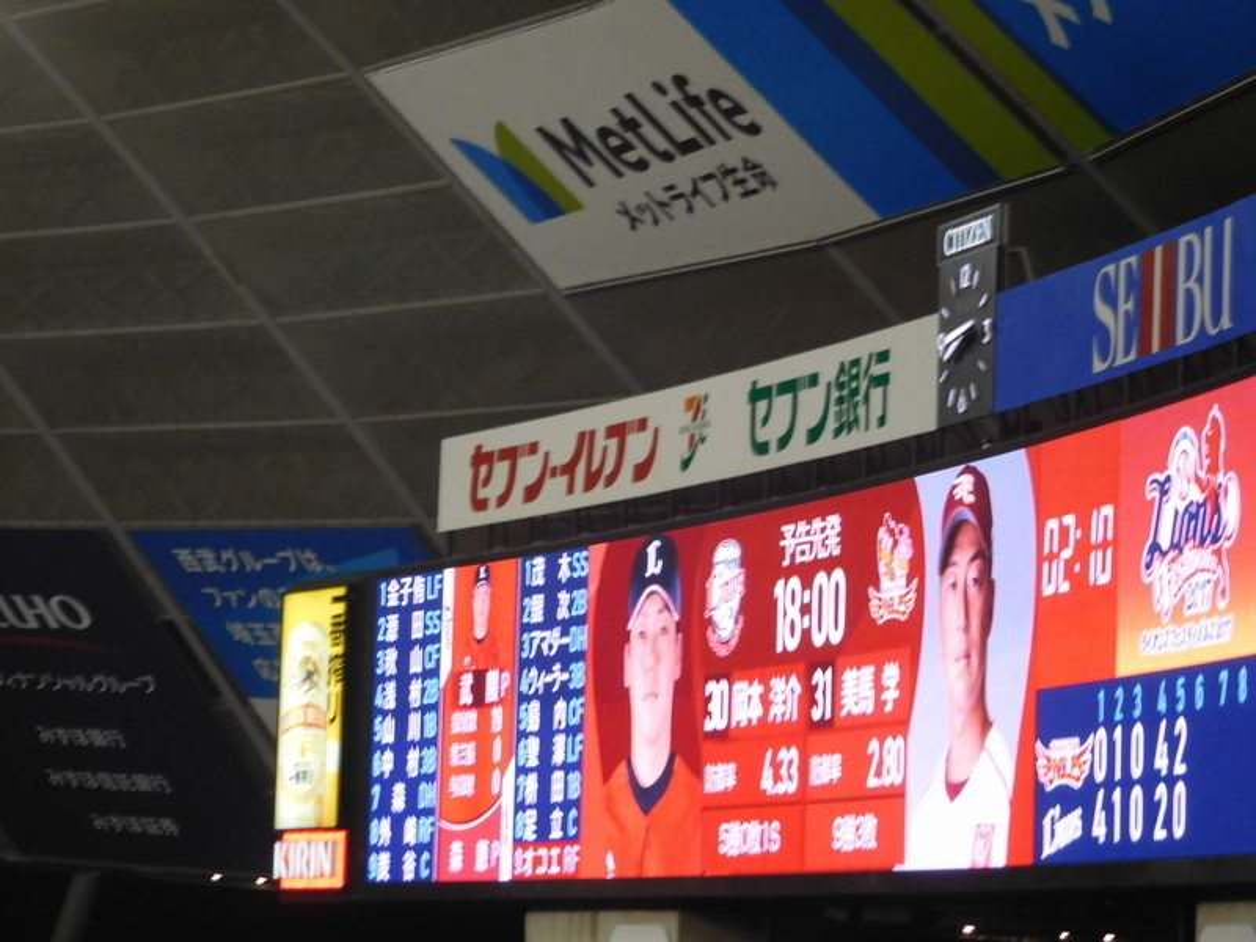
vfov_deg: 10.6
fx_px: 5080
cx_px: 628
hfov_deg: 14.1
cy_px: 471
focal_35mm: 140
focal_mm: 25
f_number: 5.1
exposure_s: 1/30
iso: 320
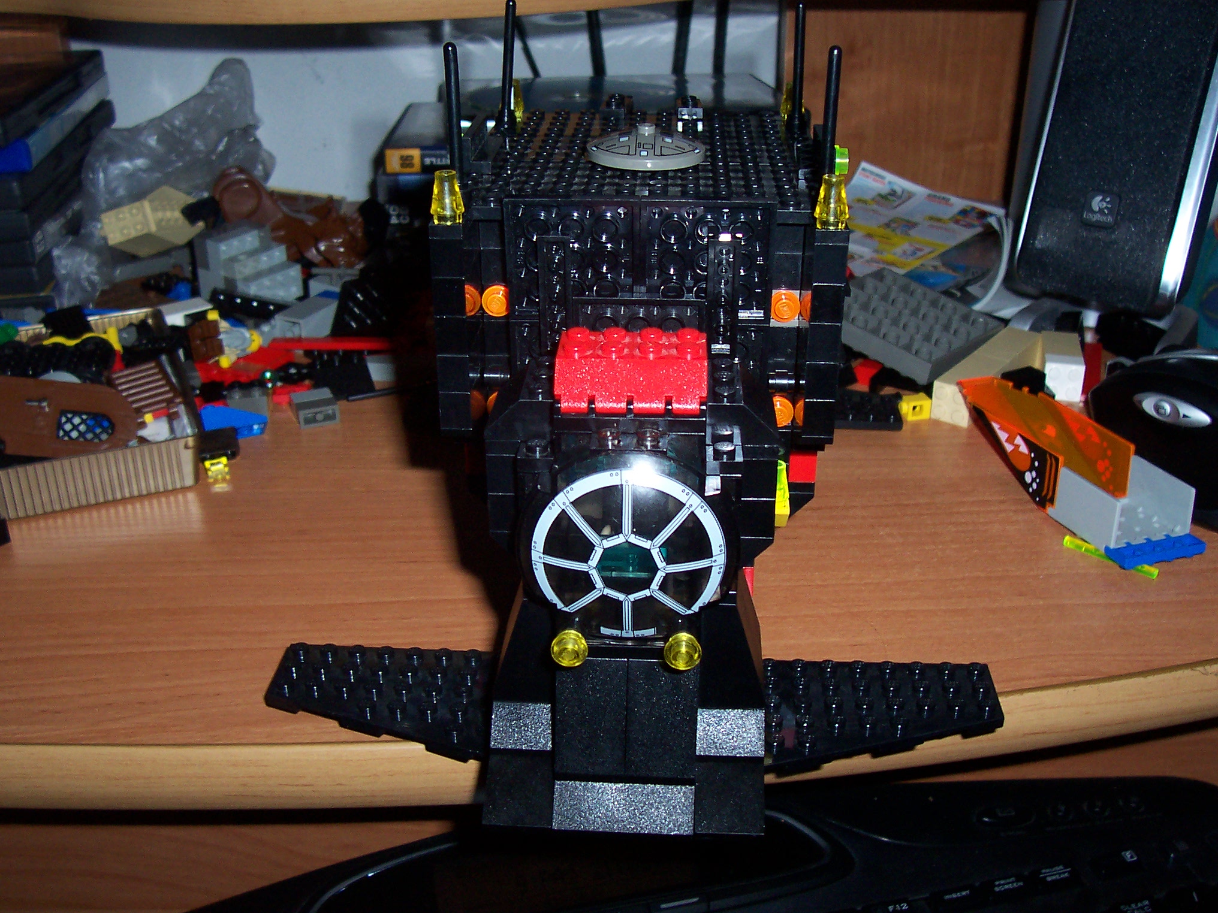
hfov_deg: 50.1
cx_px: 609
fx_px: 1302
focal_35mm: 37
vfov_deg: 38.7
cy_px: 456
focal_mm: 5.6
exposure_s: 1/60
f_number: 2.8
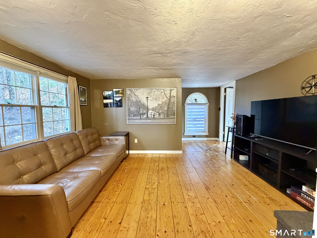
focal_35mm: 14
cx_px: 158
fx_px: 128
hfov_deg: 102.1
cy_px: 119
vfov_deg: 85.7
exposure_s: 1/60
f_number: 2.2
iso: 500
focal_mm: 2.22
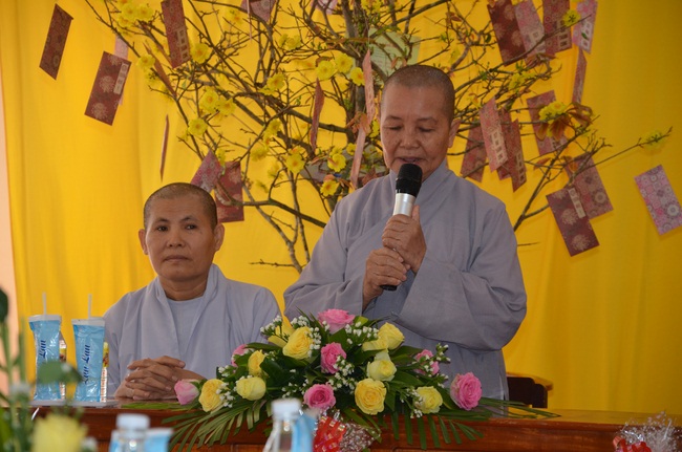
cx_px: 341
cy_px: 226
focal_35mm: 158
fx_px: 2979
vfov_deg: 8.7
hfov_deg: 13.1
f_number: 5.6
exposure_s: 1/200
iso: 1000
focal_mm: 105
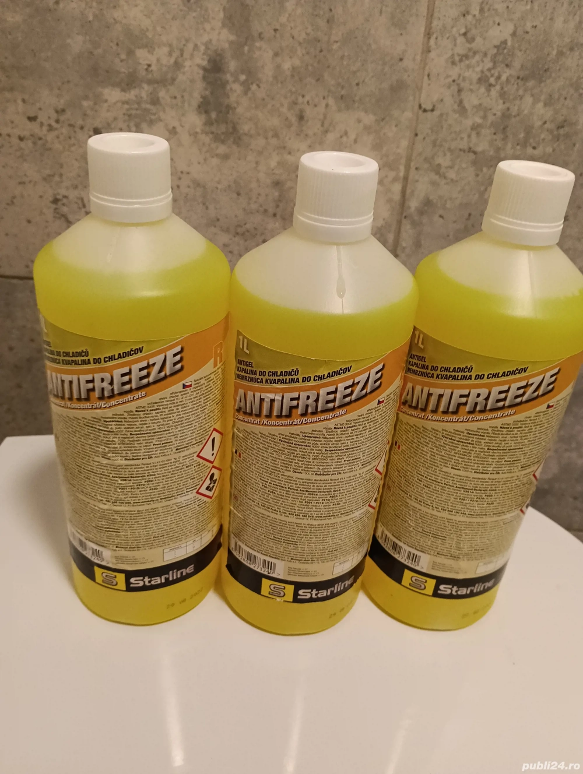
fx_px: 605
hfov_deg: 51.5
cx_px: 292
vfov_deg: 65.2
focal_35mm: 27
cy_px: 387
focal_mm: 3.98
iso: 400
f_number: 1.8
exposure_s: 1/33.3
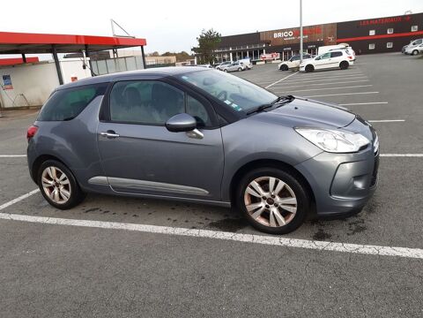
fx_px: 318
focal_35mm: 26
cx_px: 212
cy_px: 159
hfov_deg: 67.3
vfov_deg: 53.1
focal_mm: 3.92
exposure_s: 1/397
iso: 40
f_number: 1.7
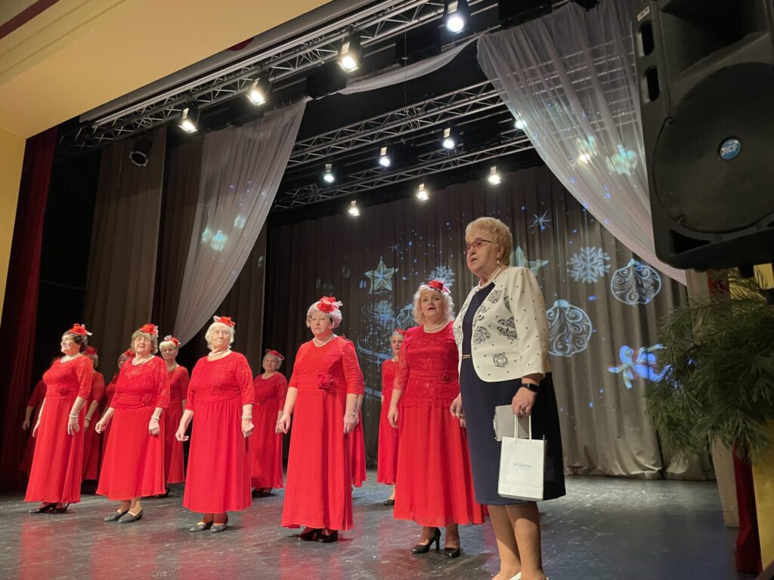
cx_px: 387
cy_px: 290
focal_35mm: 26
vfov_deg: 53.1
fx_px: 581
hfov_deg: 67.3
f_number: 1.6
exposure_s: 1/50
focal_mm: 4.2
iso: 400
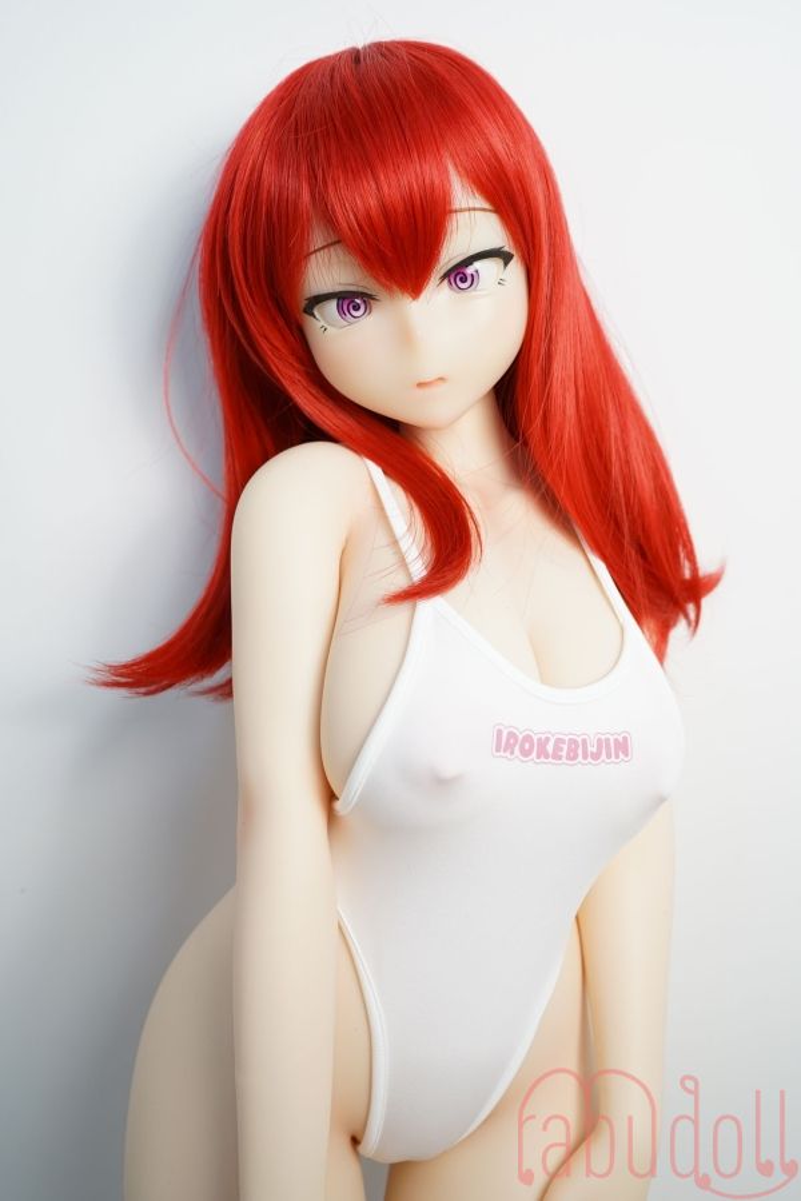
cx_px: 400
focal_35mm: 35
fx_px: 1168
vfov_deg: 54.4
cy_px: 600
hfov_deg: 37.9
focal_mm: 35
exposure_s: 1/100
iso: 500
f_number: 4.5
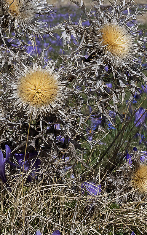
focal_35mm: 186
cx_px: 49
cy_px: 15
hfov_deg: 7.0
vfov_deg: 11.2
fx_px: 1193
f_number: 22
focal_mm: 47
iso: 900
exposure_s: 1/800
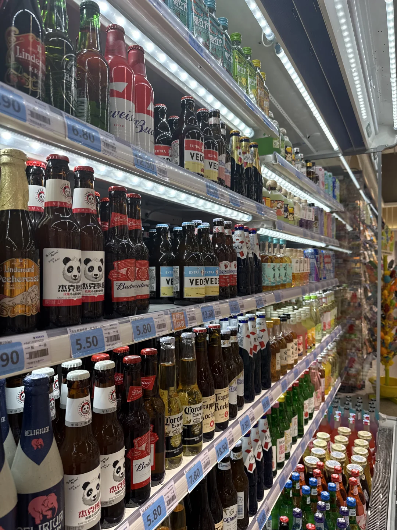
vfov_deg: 71.6
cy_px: 265
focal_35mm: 24
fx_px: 367
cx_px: 198
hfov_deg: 56.8
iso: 100
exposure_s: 1/276
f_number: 1.78
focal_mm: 6.76
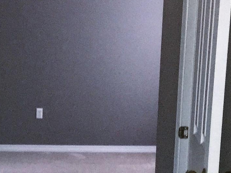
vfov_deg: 11.9
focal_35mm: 122
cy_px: 216
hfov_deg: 16.0
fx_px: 814
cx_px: 26
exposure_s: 1/16
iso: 200
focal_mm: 4.15
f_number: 2.2
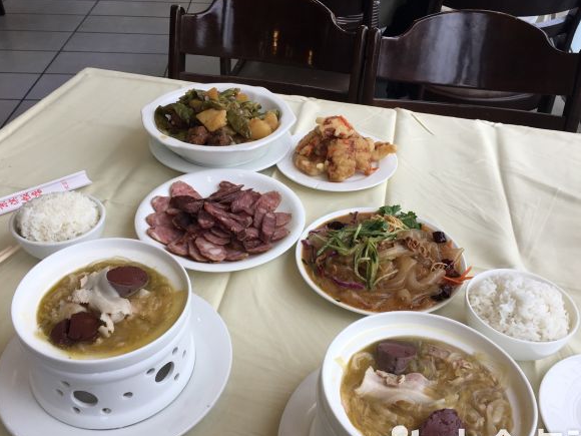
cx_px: 282
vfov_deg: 40.7
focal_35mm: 35
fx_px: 587
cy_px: 238
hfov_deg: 52.6
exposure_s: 1/50
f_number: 2.2
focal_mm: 4.15
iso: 32
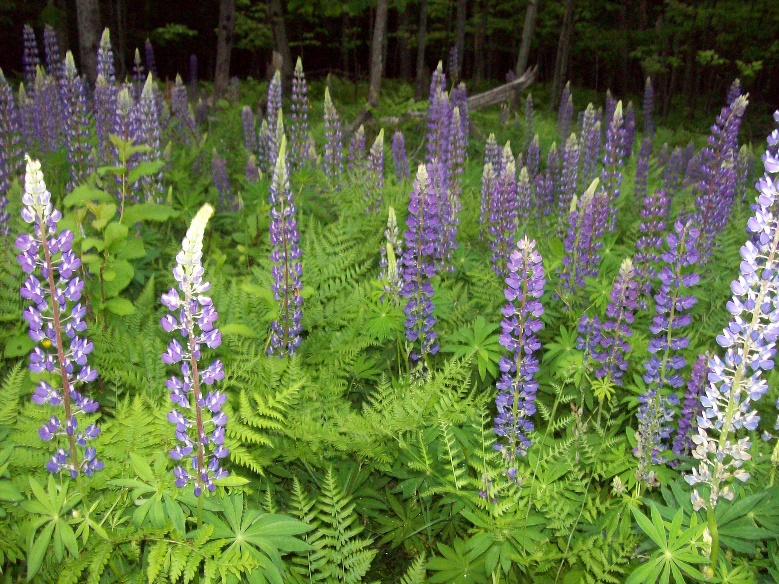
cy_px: 292
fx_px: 810
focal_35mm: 36
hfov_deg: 51.4
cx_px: 390
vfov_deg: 39.6
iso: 140
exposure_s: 1/64
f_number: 2.7
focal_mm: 6
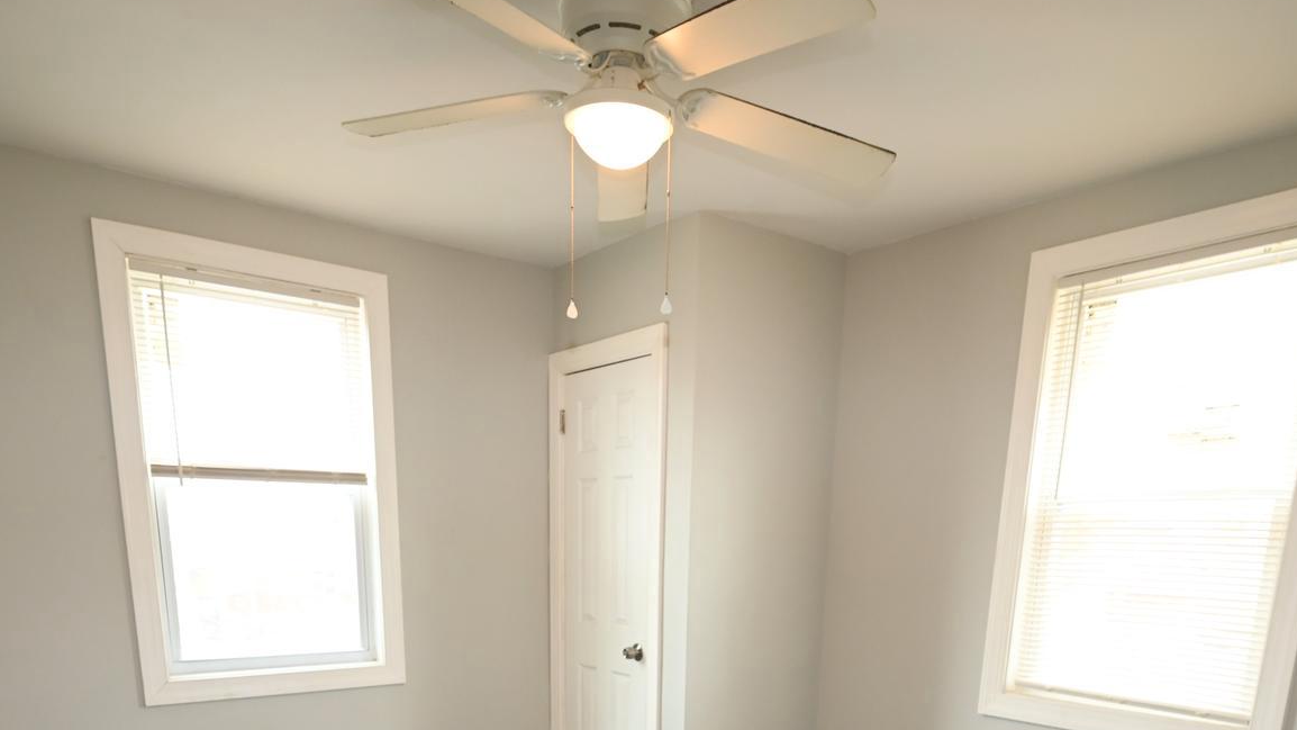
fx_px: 894
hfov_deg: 71.9
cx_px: 646
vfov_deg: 38.7
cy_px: 749
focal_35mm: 26
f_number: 5.6
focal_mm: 14
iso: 1000
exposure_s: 1/60
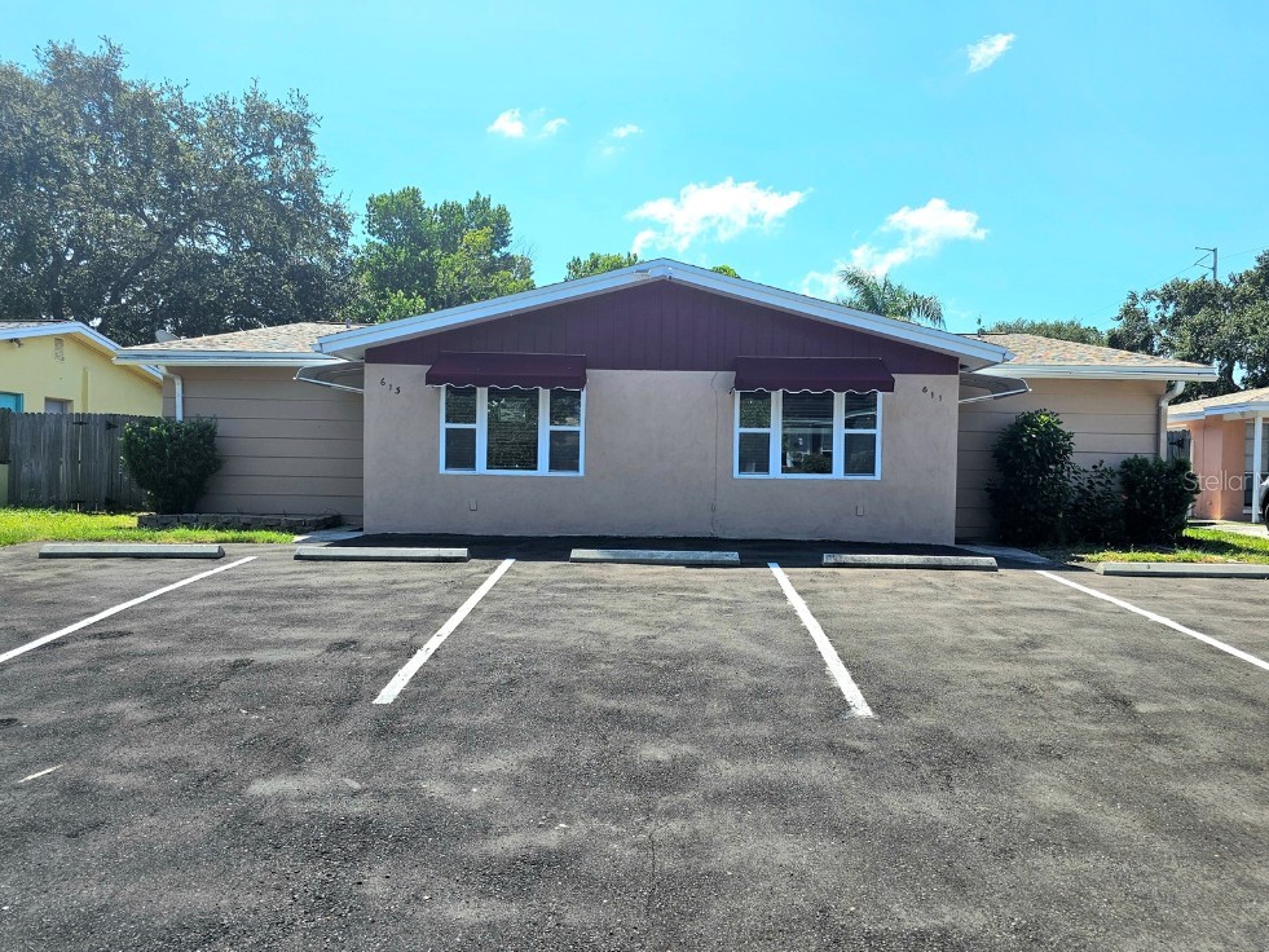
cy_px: 480
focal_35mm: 24
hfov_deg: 71.6
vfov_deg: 56.8
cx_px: 643
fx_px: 880
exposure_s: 1/769
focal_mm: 6.3
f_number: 1.7
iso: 10
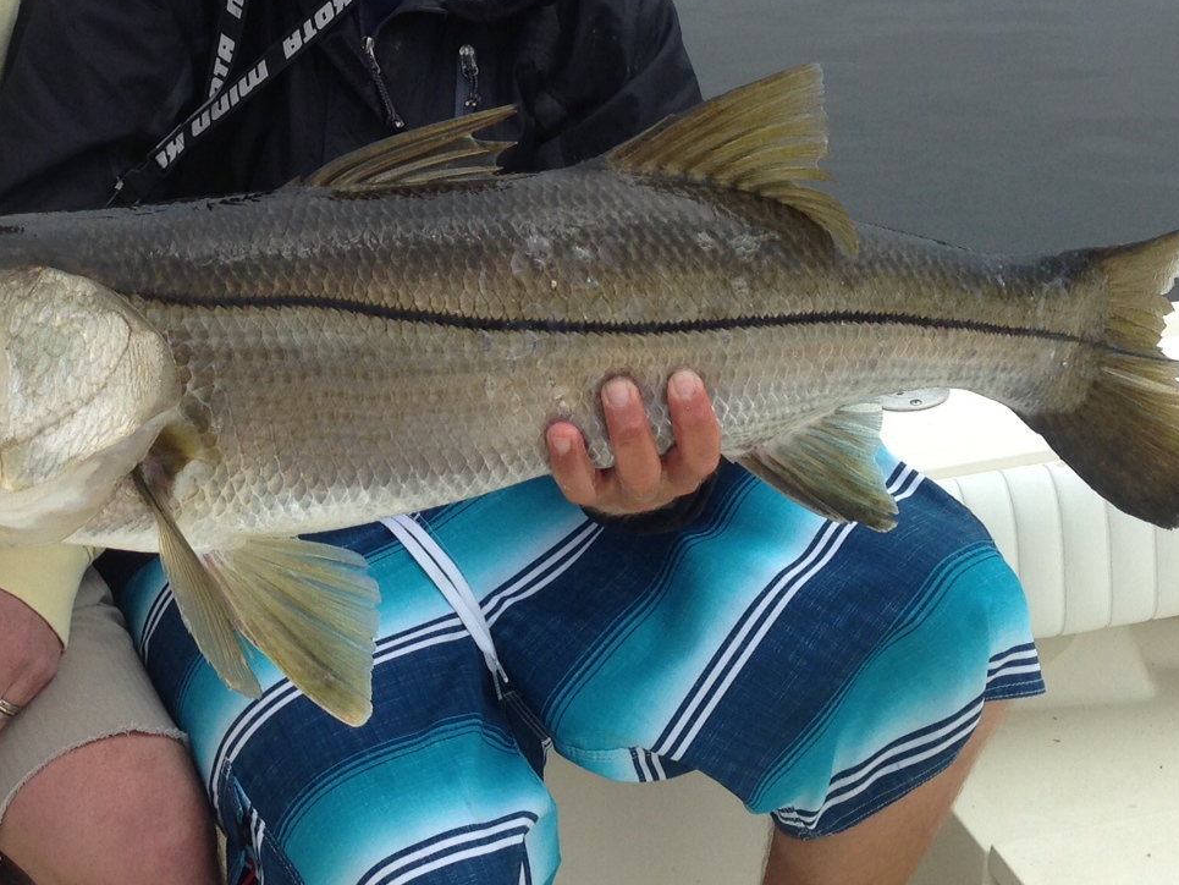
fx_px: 2384
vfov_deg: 20.6
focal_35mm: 70
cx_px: 331
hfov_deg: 27.5
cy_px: 103
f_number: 2.4
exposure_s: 1/1232
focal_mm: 4.12
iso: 50
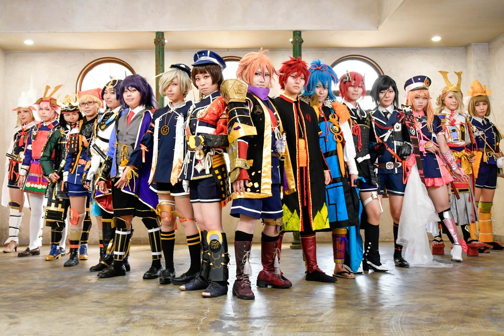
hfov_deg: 49.6
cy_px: 168
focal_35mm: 39
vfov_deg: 34.2
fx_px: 546
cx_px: 252
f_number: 13
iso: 1600
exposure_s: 1/25
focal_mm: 26
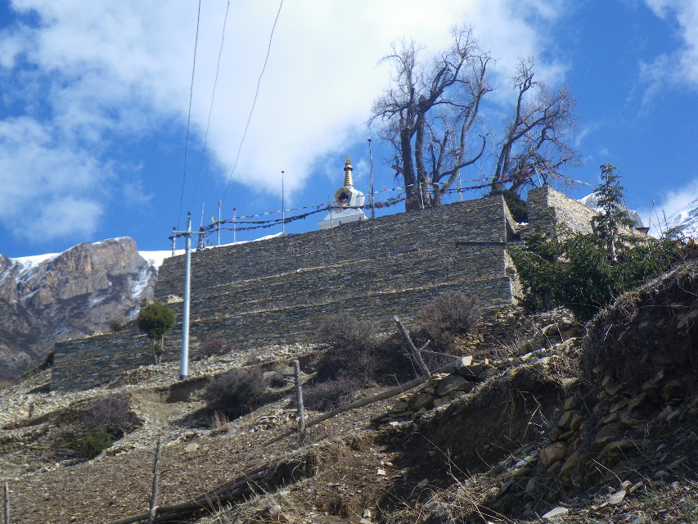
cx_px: 349
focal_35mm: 62
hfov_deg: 31.2
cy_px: 262
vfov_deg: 23.7
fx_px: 1250
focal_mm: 11.1
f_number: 5.5
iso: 50
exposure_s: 1/200
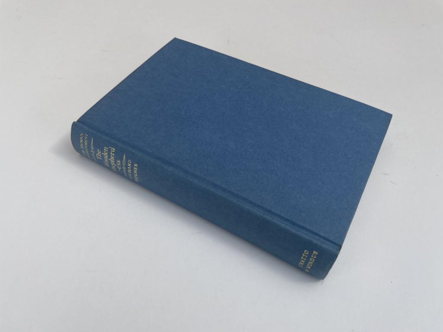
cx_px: 222
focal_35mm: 26
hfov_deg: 67.3
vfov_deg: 53.1
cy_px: 166
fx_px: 333
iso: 32
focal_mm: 4.2
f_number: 1.6
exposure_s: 1/612
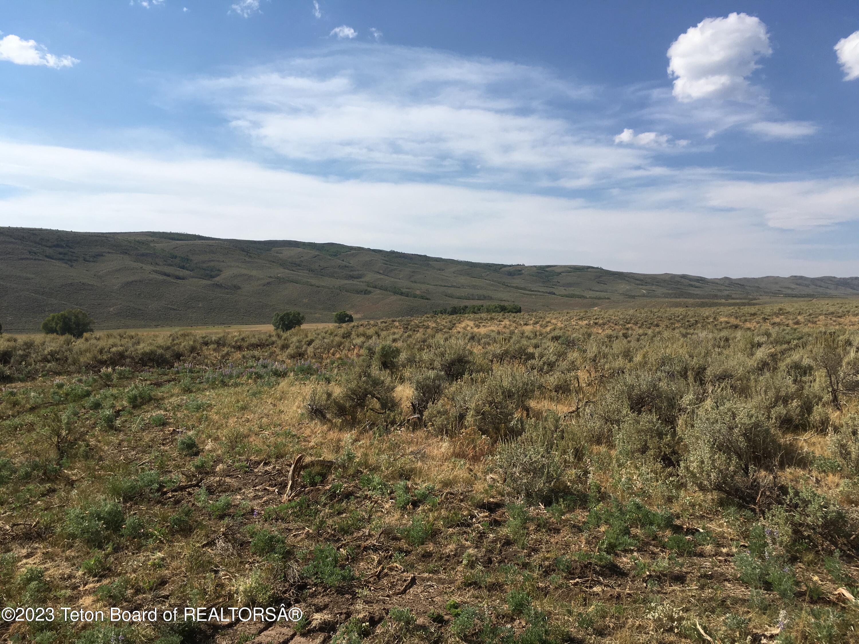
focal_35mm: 29
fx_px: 720
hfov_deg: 61.7
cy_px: 322
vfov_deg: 48.2
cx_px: 430
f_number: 2.2
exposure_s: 1/2198
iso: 25
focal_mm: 4.15
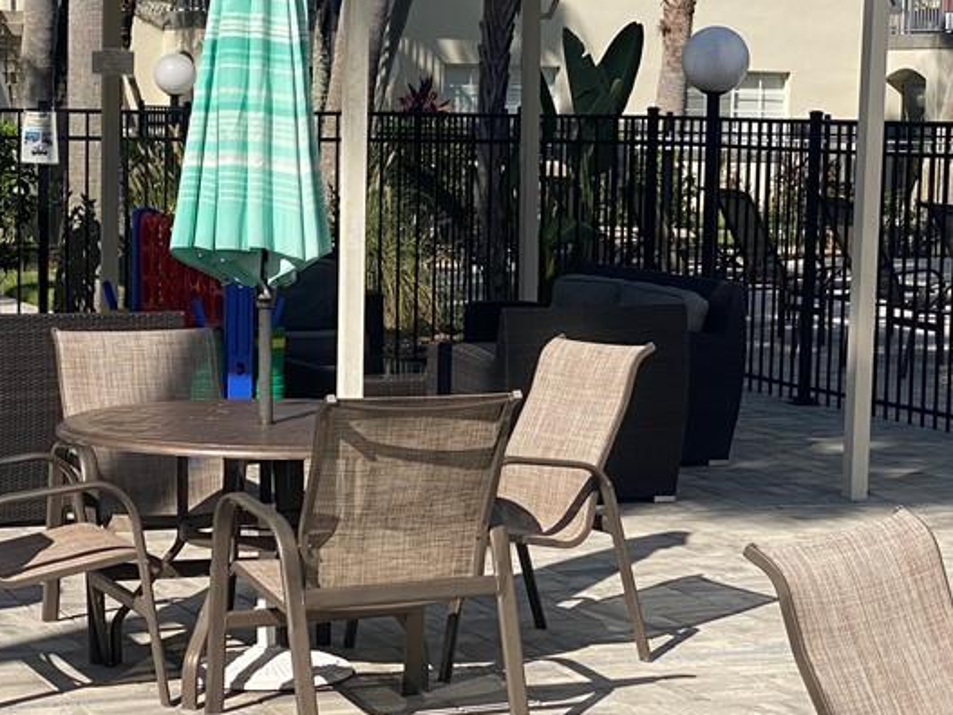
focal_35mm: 101
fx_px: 2780
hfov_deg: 19.4
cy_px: 373
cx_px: 392
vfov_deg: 14.6
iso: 20
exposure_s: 1/1845
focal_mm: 6
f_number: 2
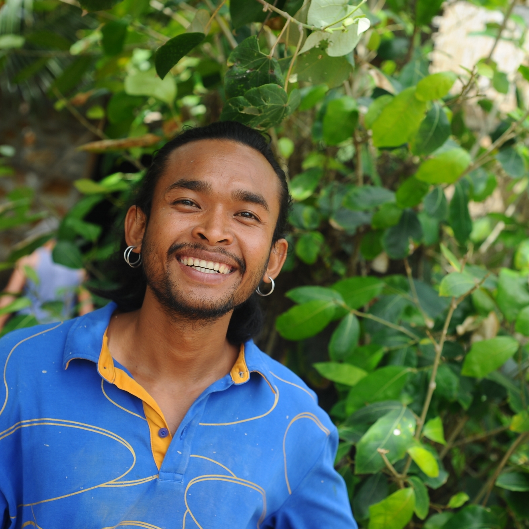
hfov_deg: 26.9
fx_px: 1107
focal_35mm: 64
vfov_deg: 26.9
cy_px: 264
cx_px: 298
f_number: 4.5
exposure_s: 1/400
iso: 200
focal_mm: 50
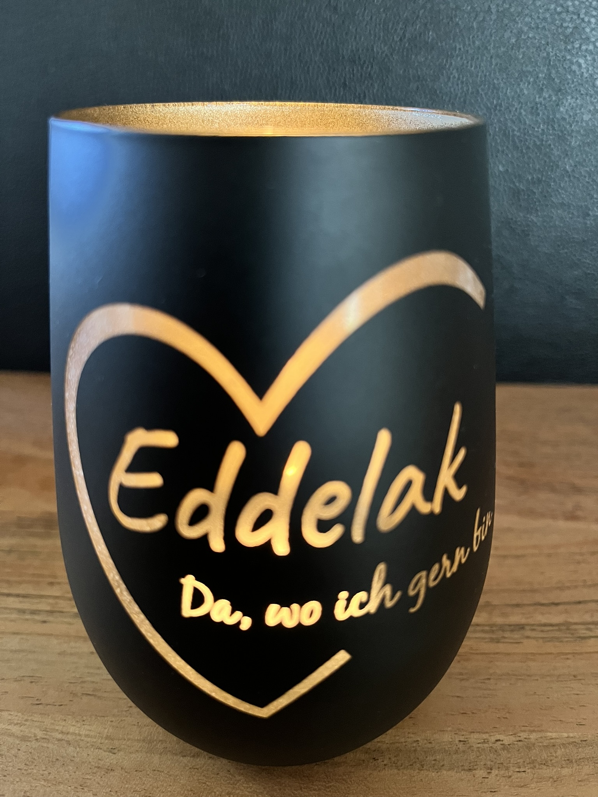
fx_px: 599
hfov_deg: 53.1
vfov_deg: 67.3
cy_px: 398
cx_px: 299
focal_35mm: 26
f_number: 1.6
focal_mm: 5.1
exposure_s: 1/25
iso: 500
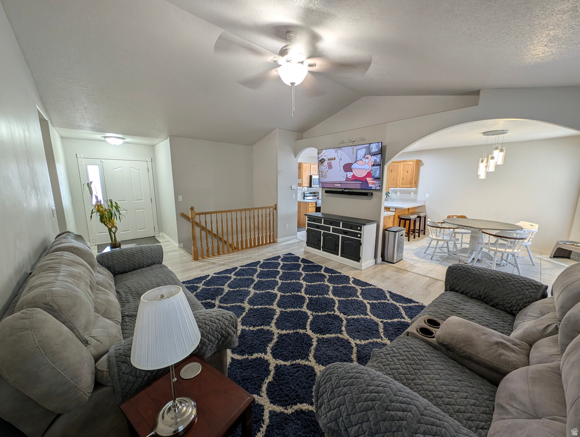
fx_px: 201
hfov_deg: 110.5
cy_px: 218
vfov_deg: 94.6
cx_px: 290
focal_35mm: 12
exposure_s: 1/24
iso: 84
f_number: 1.95
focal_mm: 2.23
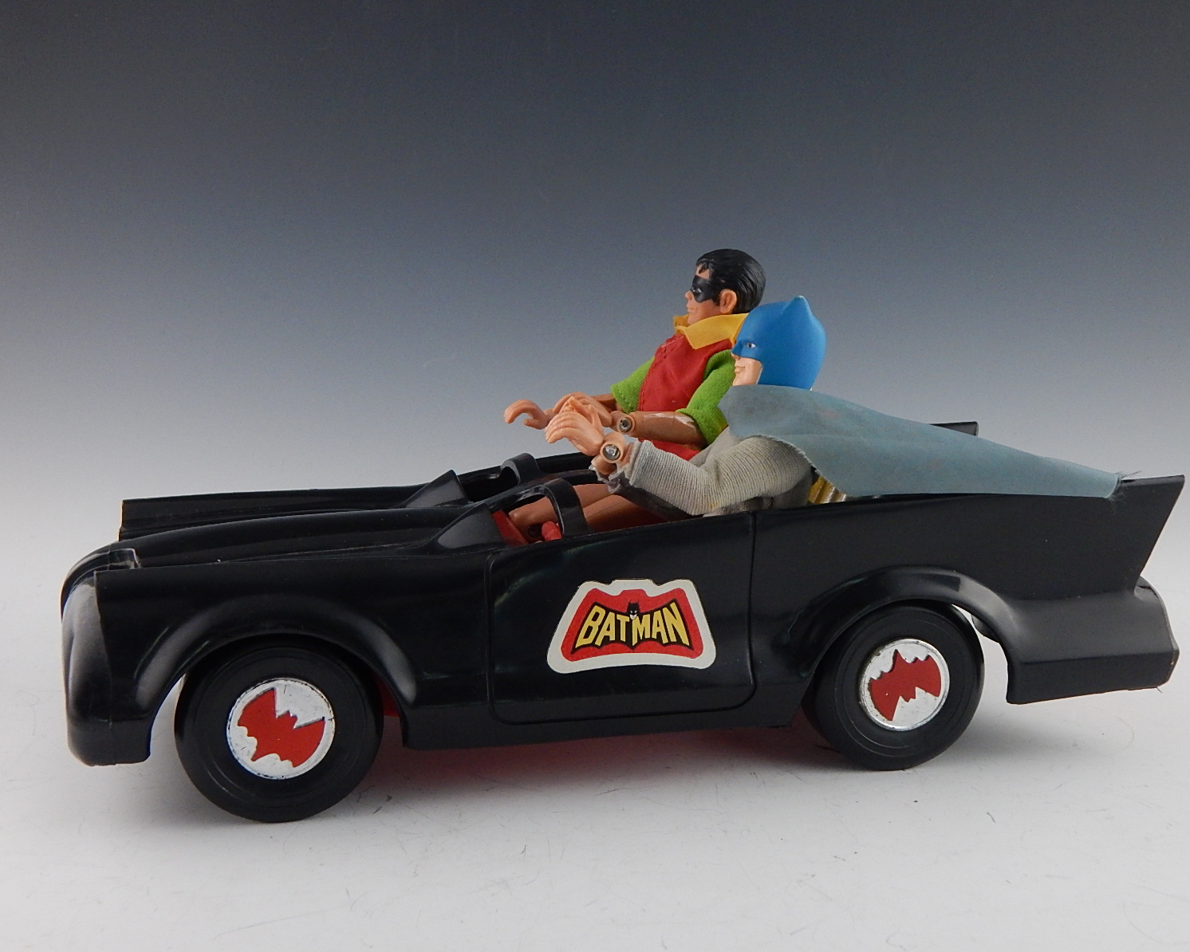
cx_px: 621
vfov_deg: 33.4
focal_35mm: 45
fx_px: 1585
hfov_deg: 41.1
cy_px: 477
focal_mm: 7.7
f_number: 3.6
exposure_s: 1/60
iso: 400
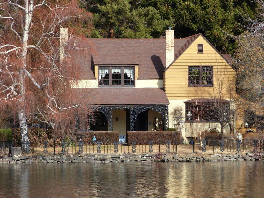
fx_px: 1975
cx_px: 132
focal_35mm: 259
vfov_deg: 5.7
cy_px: 99
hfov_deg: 7.6
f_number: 5
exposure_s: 1/250
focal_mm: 46.6
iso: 100
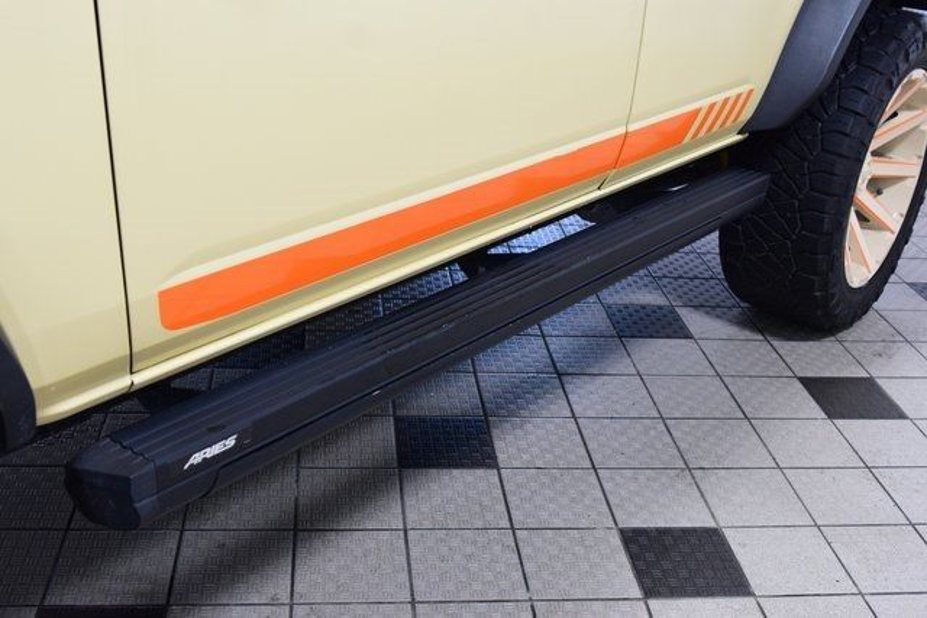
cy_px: 309
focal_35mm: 42
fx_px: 1082
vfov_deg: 31.9
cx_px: 464
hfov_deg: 46.4
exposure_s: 1/60
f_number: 5
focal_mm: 28
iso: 1600
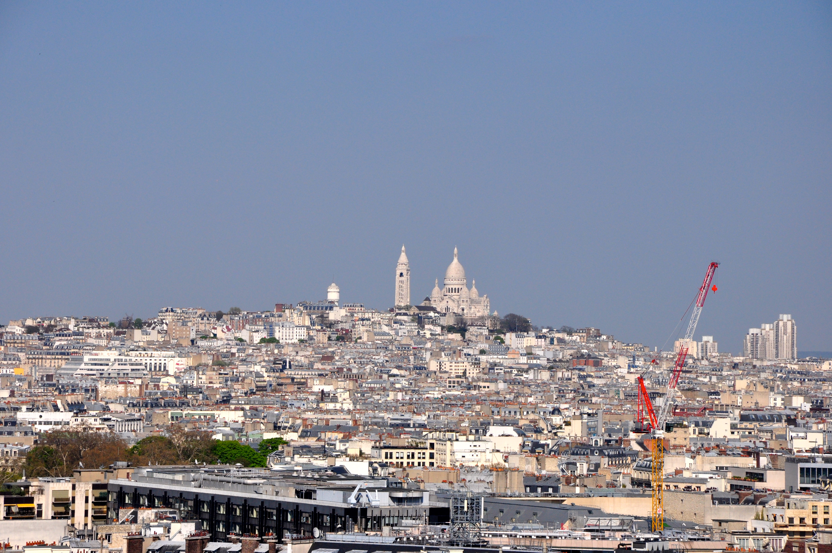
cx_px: 416
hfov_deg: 13.1
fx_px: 3636
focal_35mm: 158
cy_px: 276
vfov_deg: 8.7
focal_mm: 105
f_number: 10
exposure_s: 1/1600
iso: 400
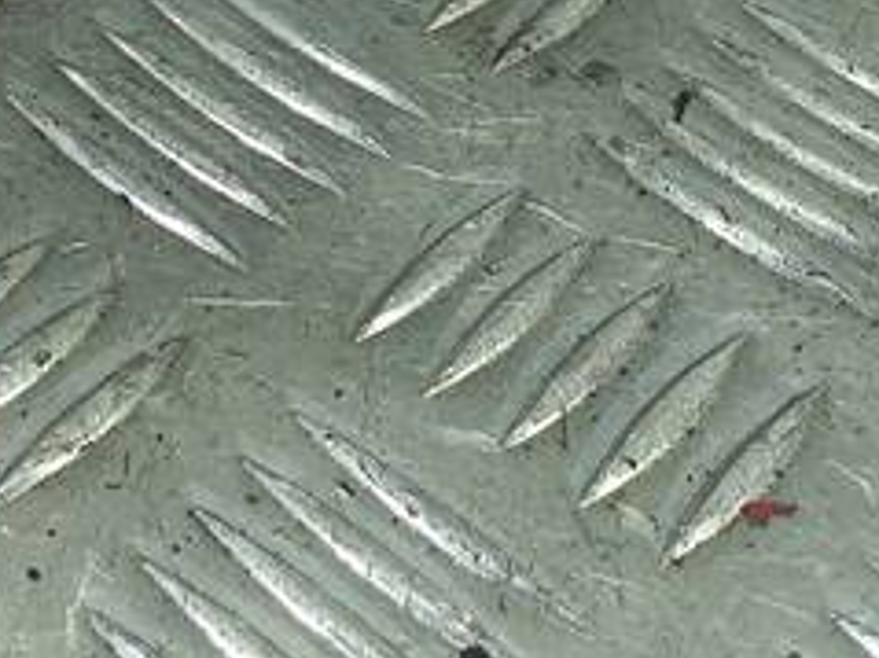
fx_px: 2716
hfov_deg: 16.2
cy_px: -276
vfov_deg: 13.2
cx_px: -581
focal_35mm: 107
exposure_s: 1/50
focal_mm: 4.6
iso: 50
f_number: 1.8
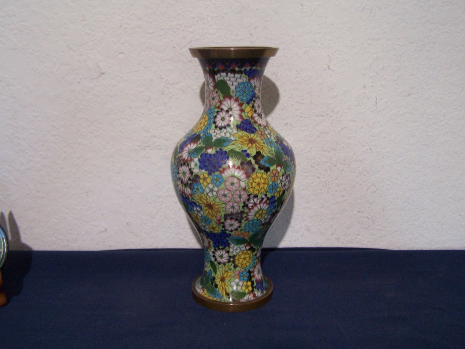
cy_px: 174
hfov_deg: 49.0
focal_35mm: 38
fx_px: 510
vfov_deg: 37.7
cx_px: 232
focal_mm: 6.3
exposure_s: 1/8
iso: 140
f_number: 2.8
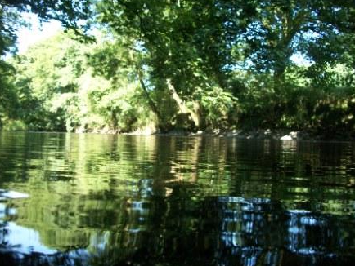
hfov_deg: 55.3
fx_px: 339
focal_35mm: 33
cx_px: 179
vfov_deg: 43.0
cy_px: 133
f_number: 2.9
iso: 80
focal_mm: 5.7
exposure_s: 1/60
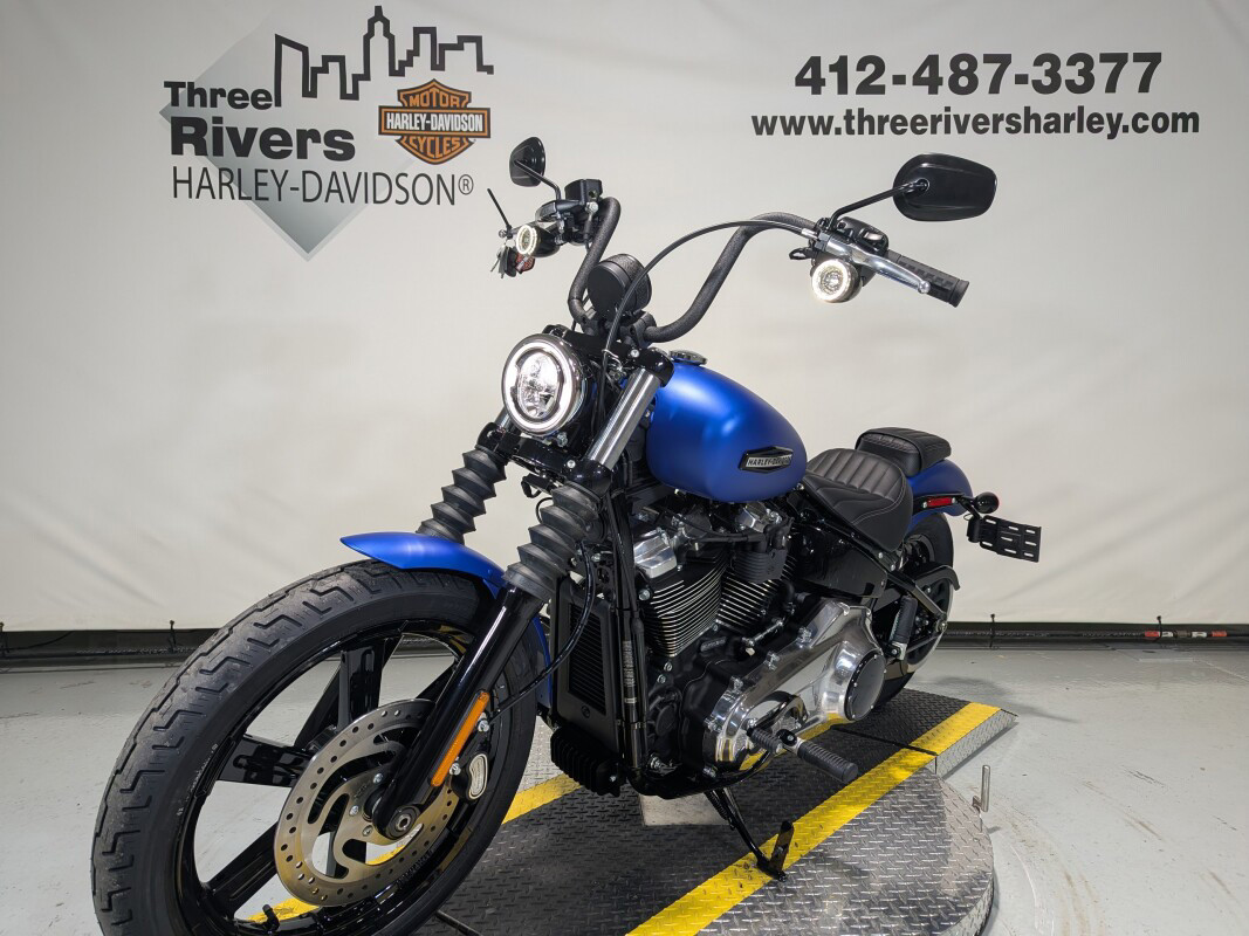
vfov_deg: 56.8
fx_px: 866
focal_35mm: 24
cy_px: 468
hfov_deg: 71.6
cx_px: 624
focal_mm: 6.81
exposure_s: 1/120
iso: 64
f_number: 1.85
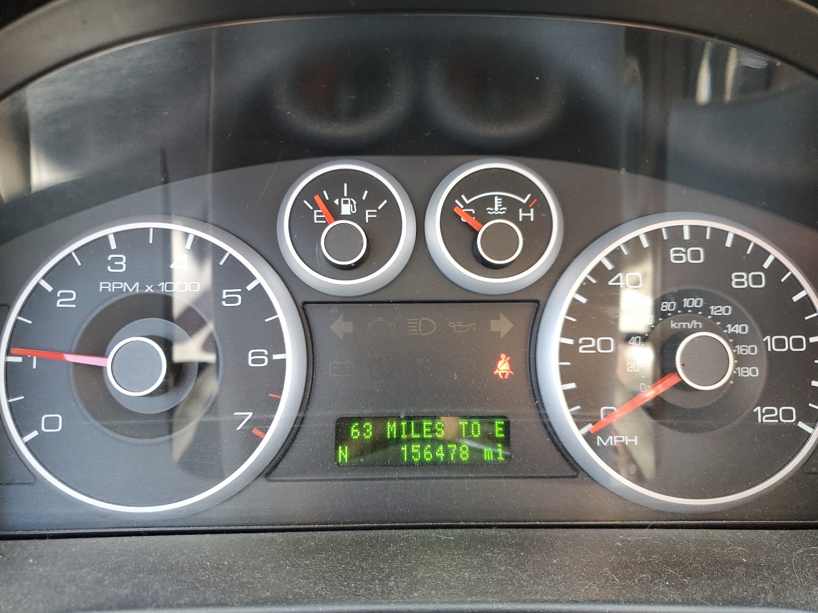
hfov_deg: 67.3
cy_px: 306
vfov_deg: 53.1
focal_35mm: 26
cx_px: 409
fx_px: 614
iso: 150
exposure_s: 1/60.2
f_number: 1.5
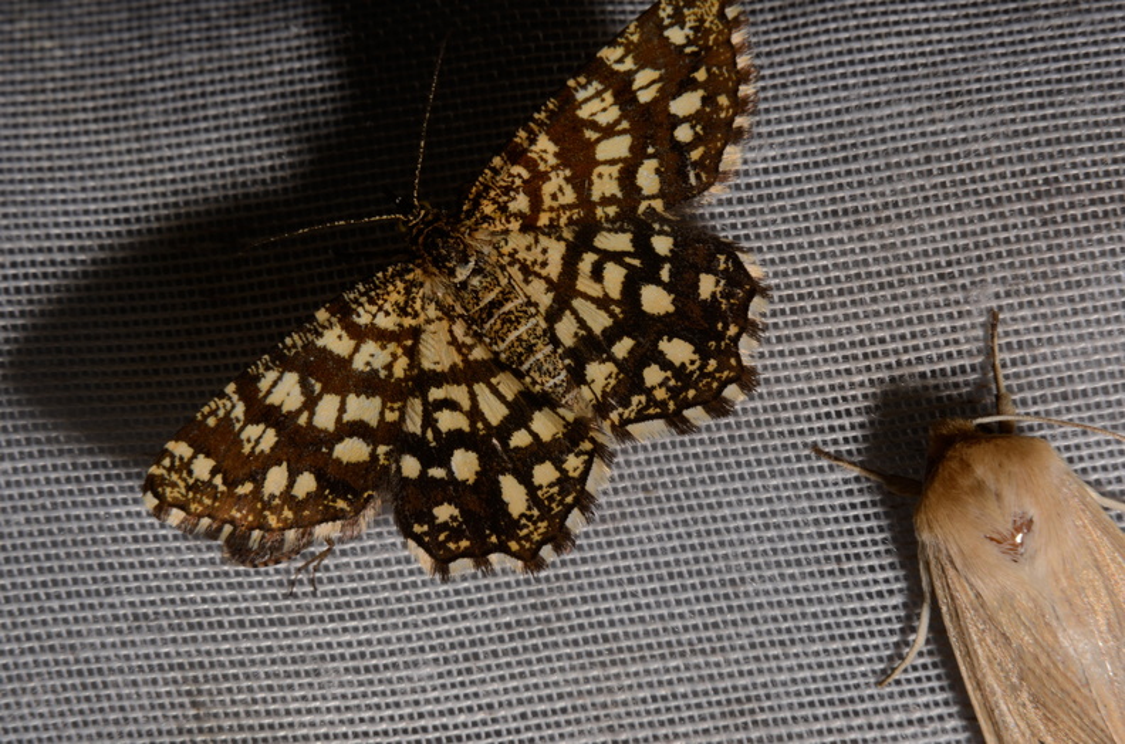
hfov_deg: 16.1
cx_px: 562
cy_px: 372
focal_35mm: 128
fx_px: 3975
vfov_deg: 10.7
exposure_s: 1/60
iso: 100
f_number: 25
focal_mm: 85
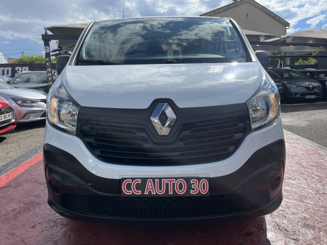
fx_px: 246
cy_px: 122
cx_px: 164
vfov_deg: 53.1
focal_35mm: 26
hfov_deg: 67.3
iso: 50
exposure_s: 1/4016
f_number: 1.6
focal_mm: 5.1
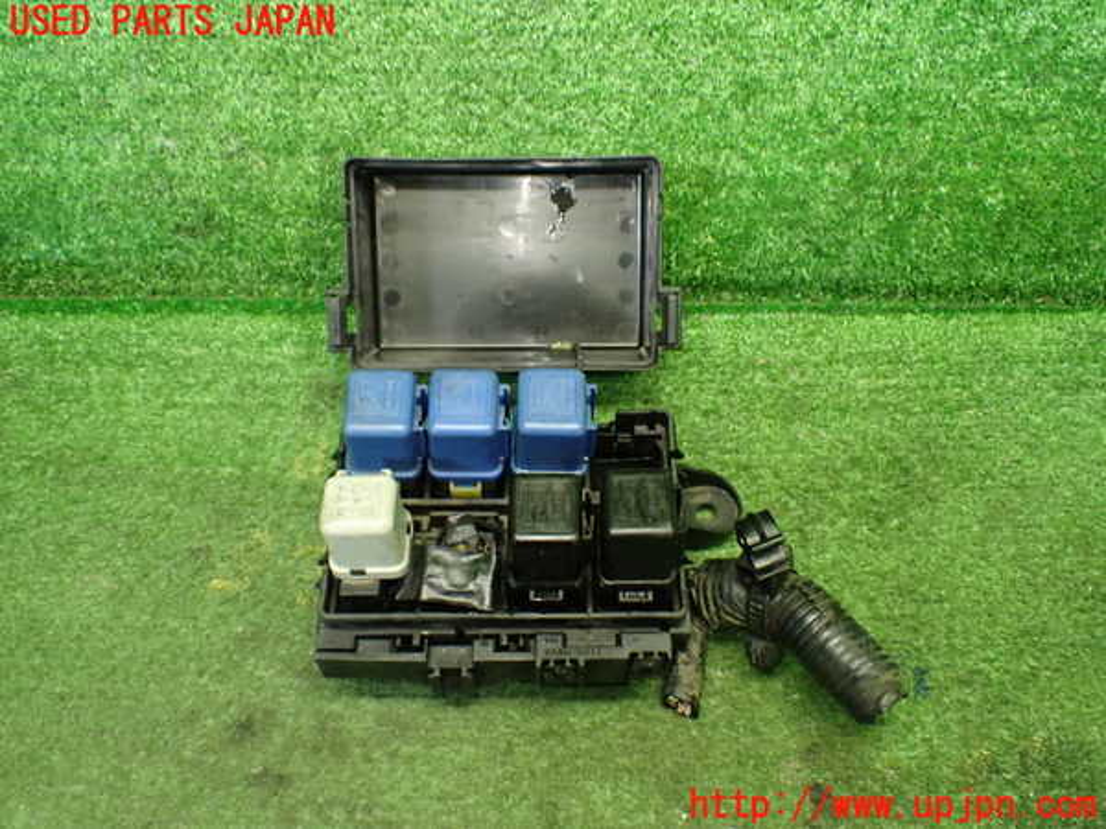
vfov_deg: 46.8
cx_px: 553
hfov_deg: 60.0
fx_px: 959
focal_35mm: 30
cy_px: 414
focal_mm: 5.4
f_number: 2.3
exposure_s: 1/80
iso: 800
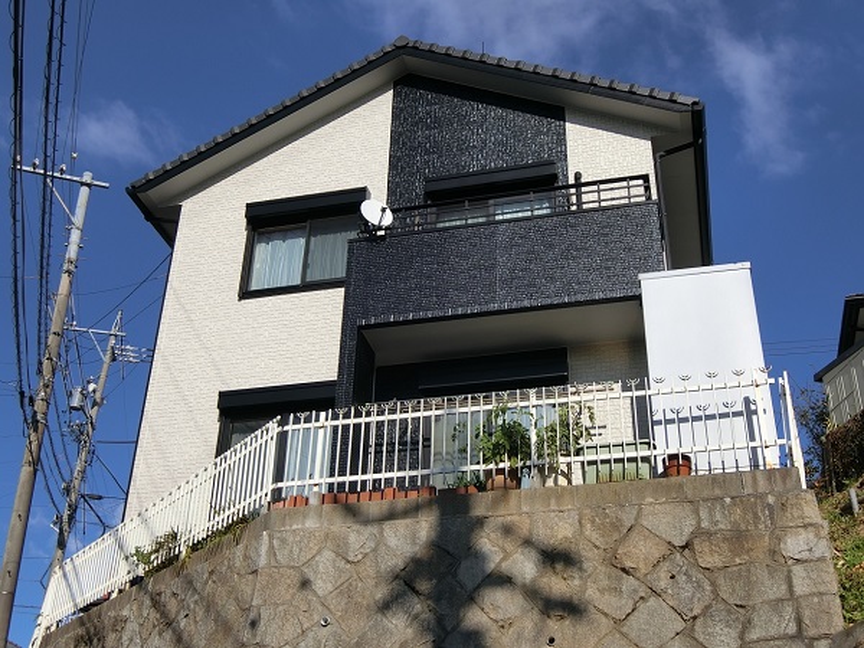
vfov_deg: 33.6
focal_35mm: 43
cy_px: 324
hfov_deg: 43.9
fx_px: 1073
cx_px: 432
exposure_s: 1/250
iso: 80
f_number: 9.9
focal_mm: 9.1
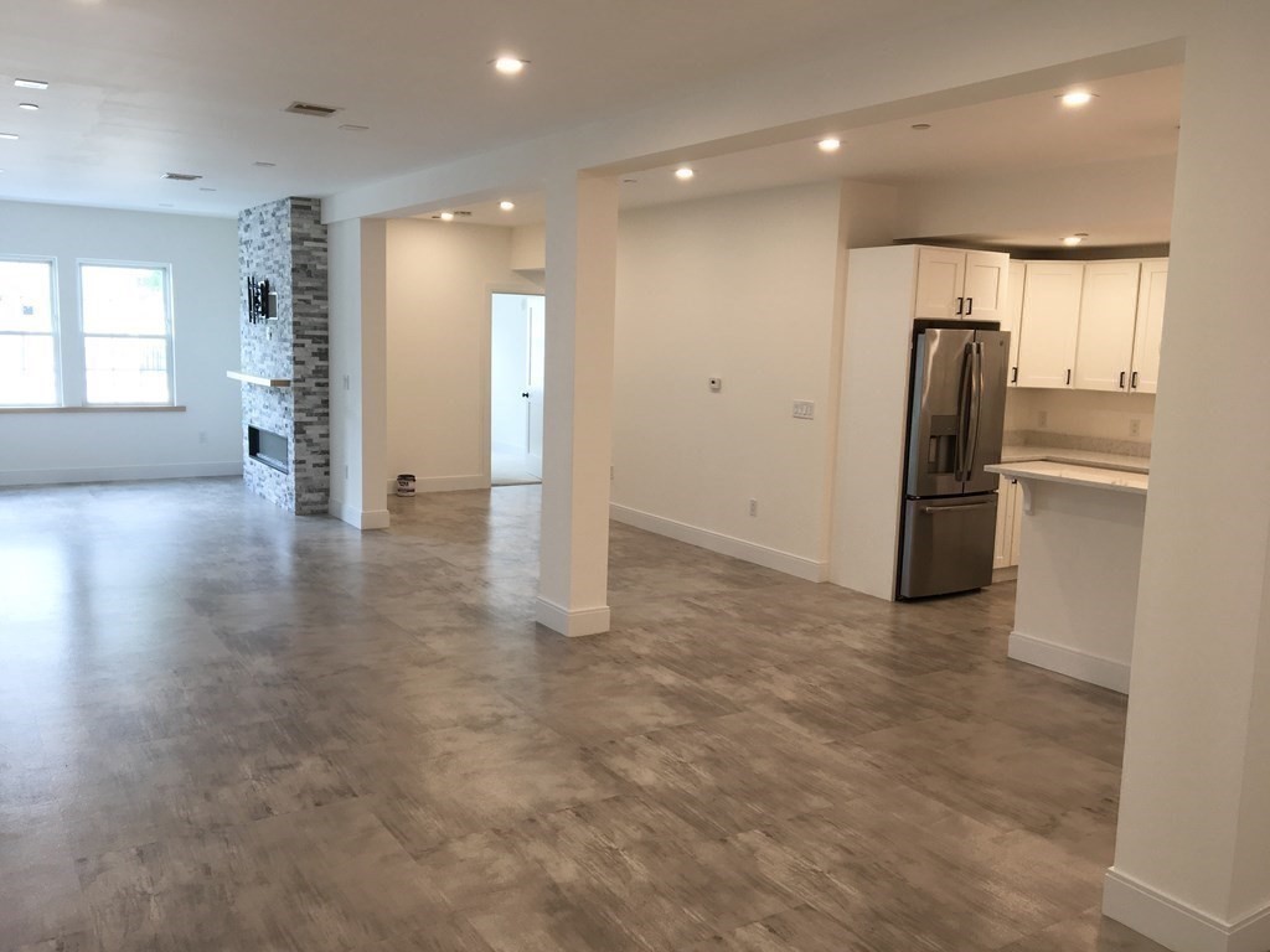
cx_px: 635
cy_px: 476
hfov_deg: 61.7
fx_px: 1064
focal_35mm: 29
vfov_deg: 48.2
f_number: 2.2
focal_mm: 4.15
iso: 25
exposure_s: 1/30
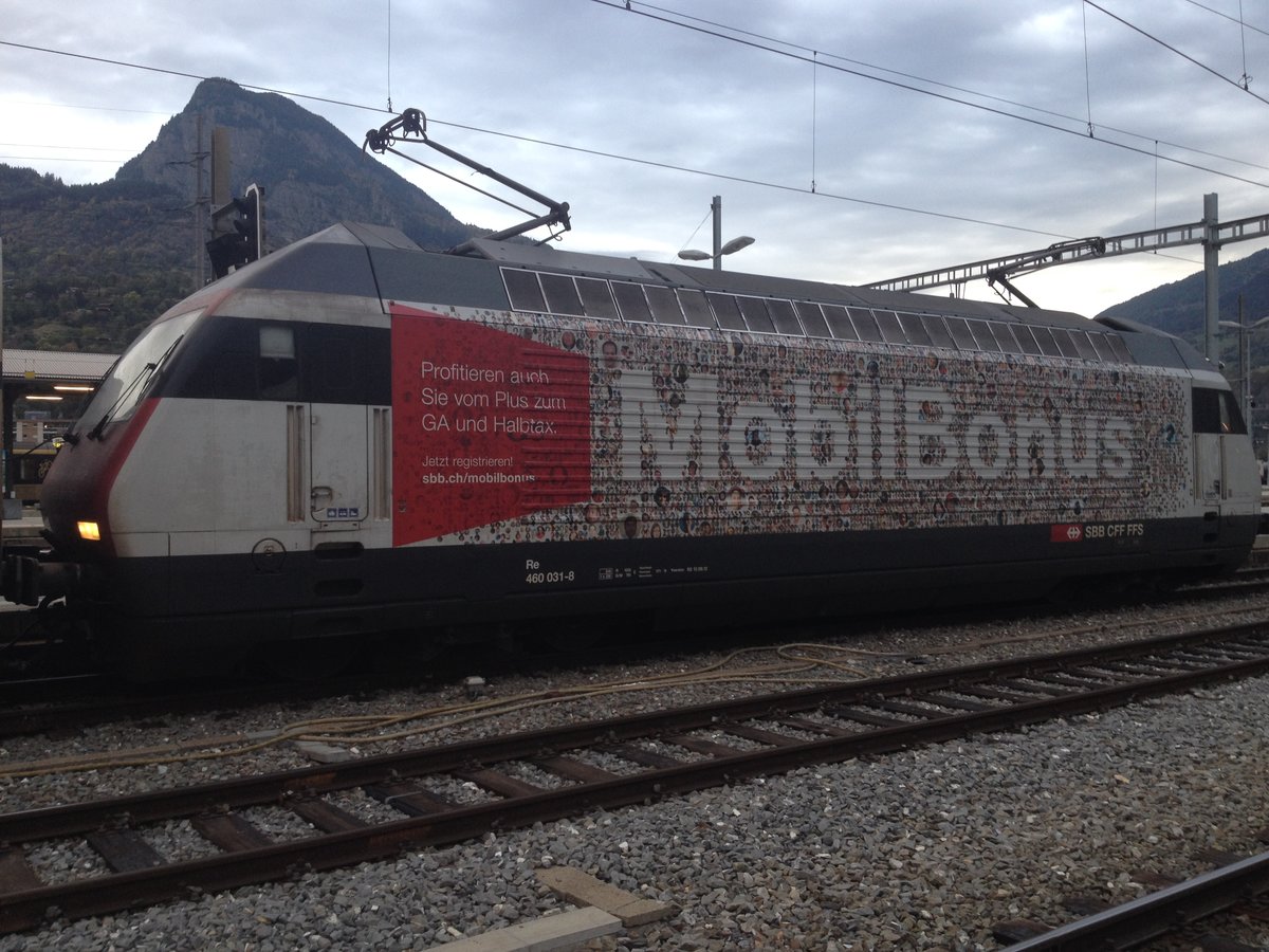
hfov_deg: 52.6
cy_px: 476
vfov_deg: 40.7
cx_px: 634
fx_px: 1283
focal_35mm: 35
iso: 50
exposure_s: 1/24
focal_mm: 4.28
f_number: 2.4
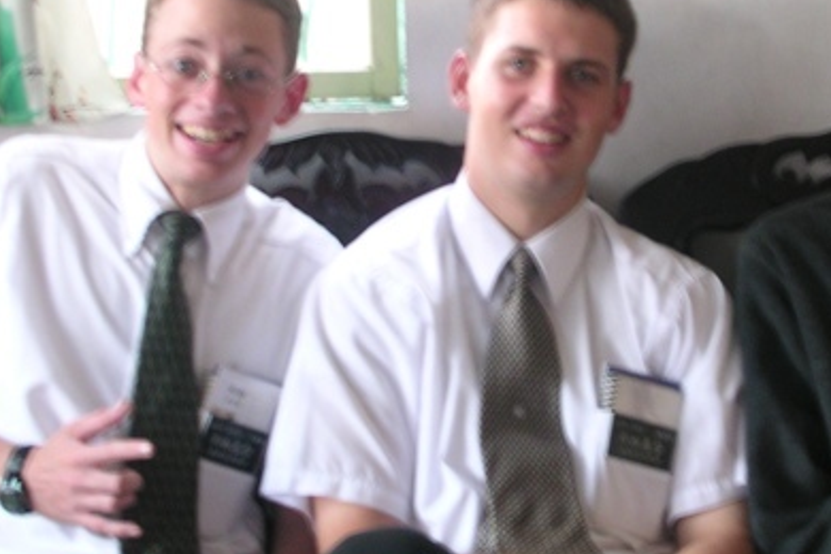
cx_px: 571
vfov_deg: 11.8
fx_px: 2677
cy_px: 317
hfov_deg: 17.6
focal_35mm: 116
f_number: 3.7
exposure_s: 1/4.8
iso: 153
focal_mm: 10.4
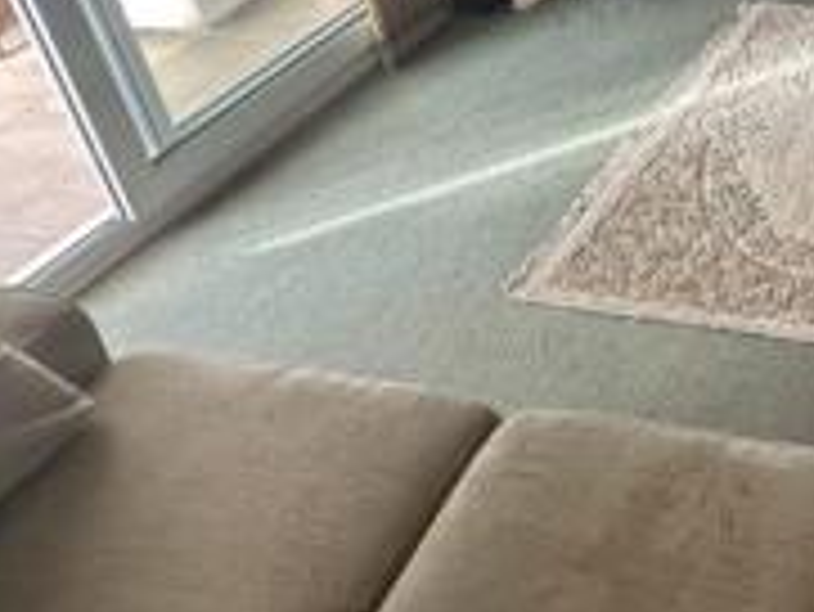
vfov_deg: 28.0
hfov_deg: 33.2
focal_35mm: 45
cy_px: -128
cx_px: 1010
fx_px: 1059
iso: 200
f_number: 2.2
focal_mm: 2.22
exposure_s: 1/99
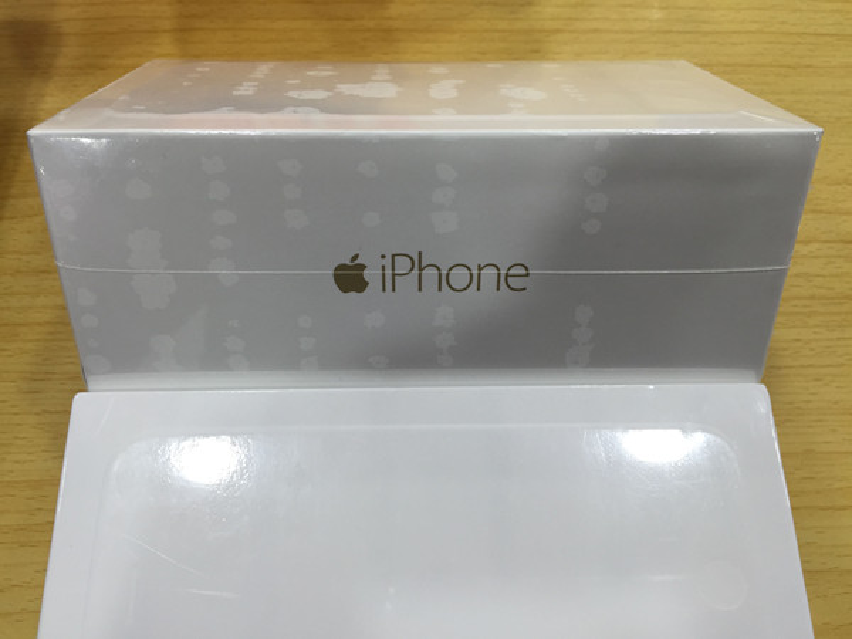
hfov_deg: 61.7
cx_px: 426
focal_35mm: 29
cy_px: 320
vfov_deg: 48.2
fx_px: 714
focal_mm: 4.15
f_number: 2.2
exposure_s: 1/60
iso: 32
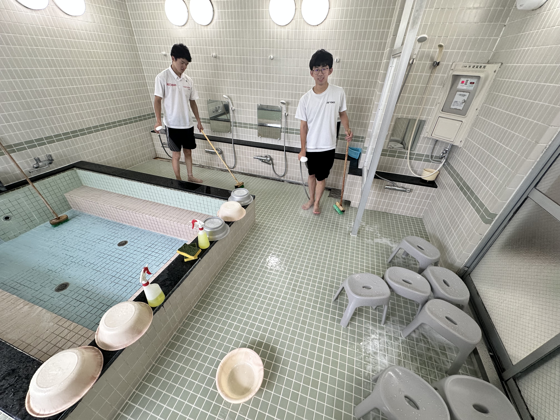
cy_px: 210
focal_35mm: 14
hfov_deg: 102.1
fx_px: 226
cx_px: 280
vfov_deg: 85.7
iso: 160
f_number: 2.2
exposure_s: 1/100
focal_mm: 2.22
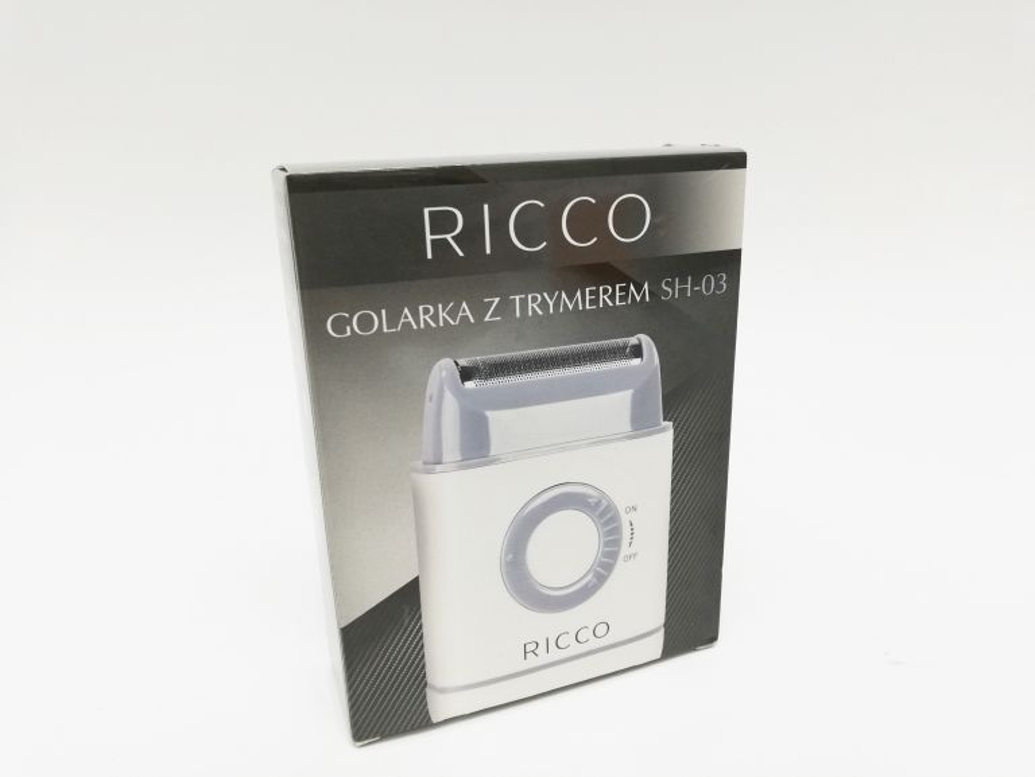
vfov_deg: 53.1
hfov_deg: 67.3
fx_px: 778
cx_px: 518
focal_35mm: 26
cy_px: 388
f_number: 2.2
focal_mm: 3.81
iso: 125
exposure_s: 1/50
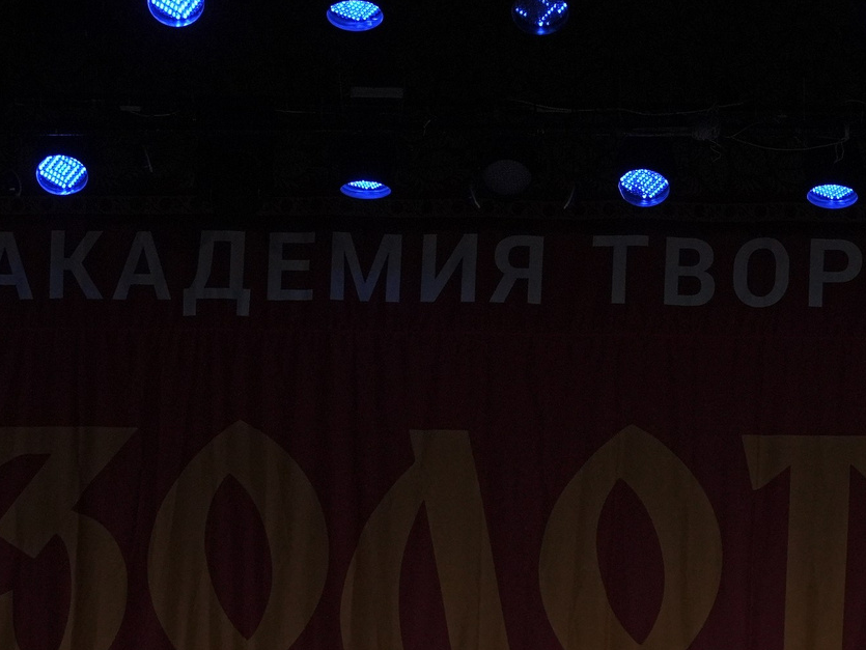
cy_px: 576
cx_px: 554
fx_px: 5531
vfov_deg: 6.7
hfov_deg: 8.9
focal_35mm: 221
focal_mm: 75
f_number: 4
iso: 2000
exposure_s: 1/400
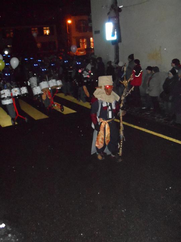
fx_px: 265
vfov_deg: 49.0
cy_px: 121
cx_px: 90
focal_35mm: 38
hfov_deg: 37.7
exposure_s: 1/30
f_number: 3.6
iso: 1600
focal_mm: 6.8
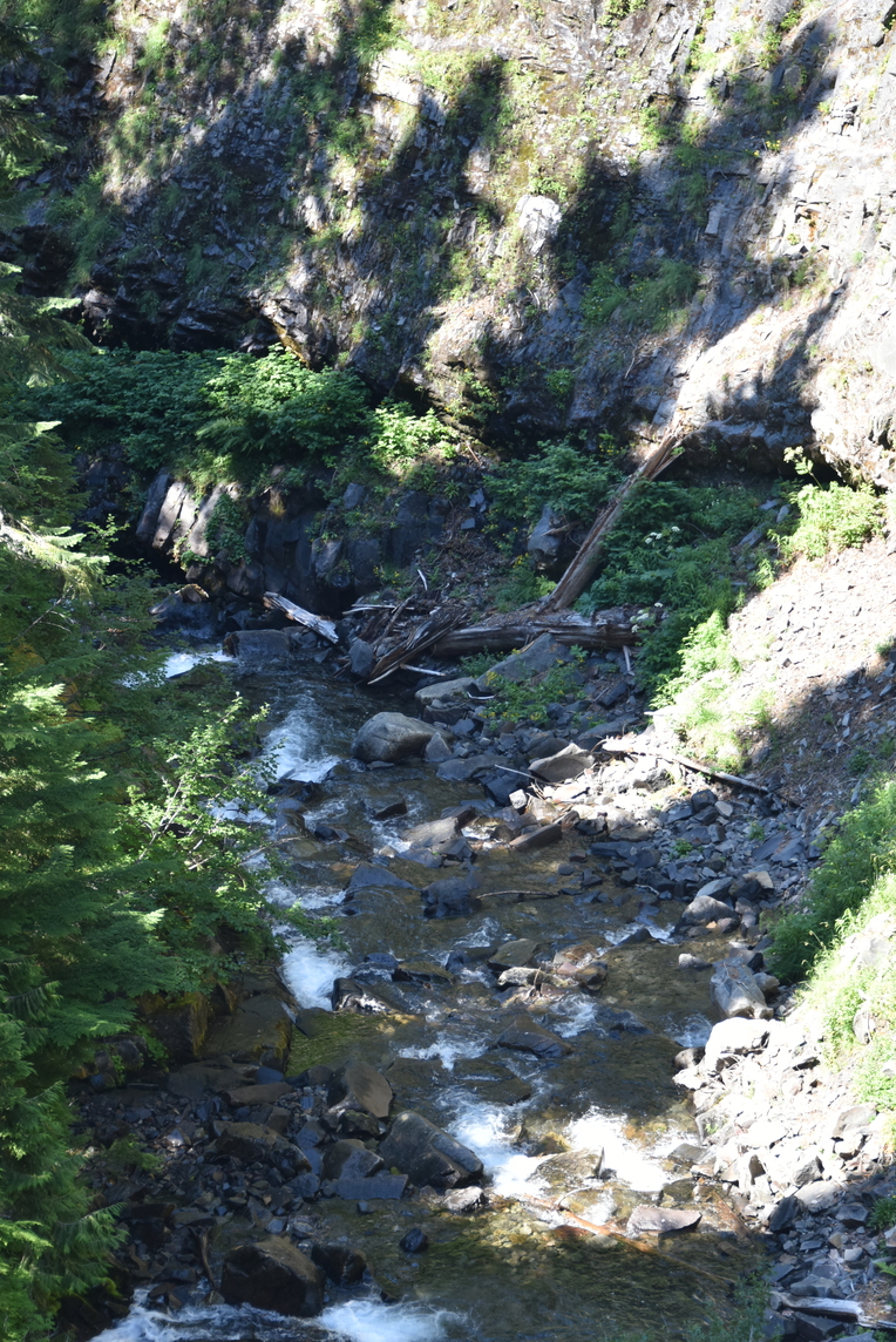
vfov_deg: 13.6
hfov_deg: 9.1
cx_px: 444
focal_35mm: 151
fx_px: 5630
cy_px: 725
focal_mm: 135
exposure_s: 1/320
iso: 640
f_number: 5.6
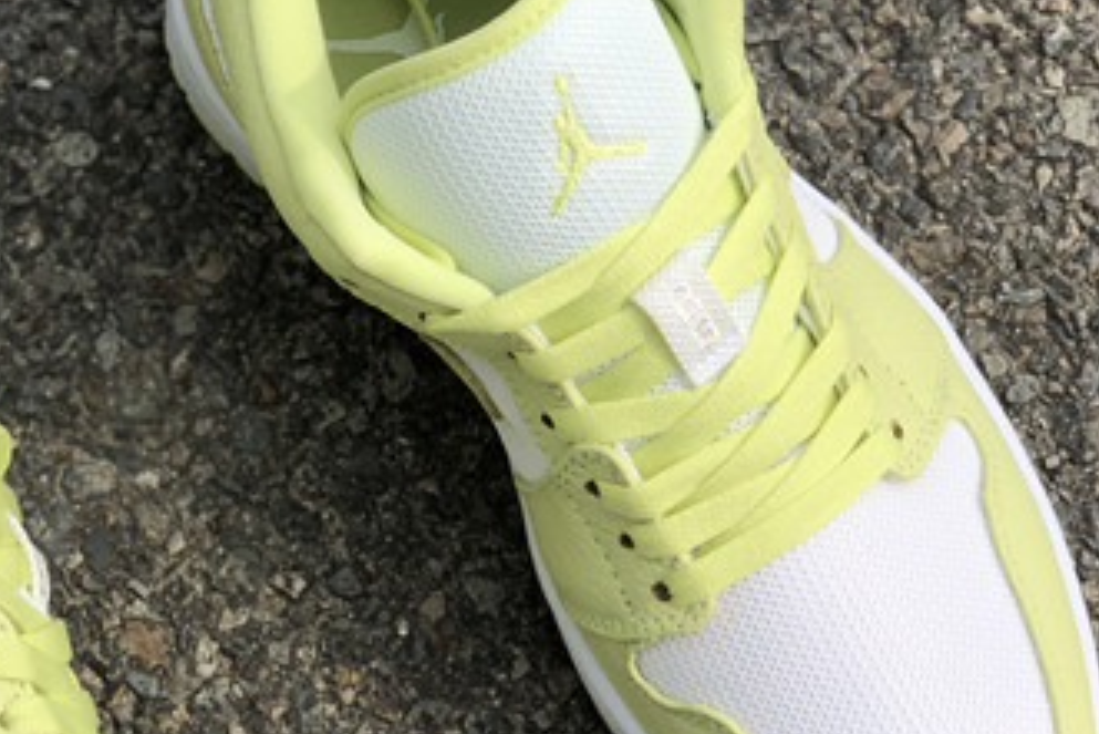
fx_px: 3695
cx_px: 282
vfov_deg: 11.3
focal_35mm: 121
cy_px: 510
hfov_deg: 16.8
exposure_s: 1/1116
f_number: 2.4
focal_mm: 6
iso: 16
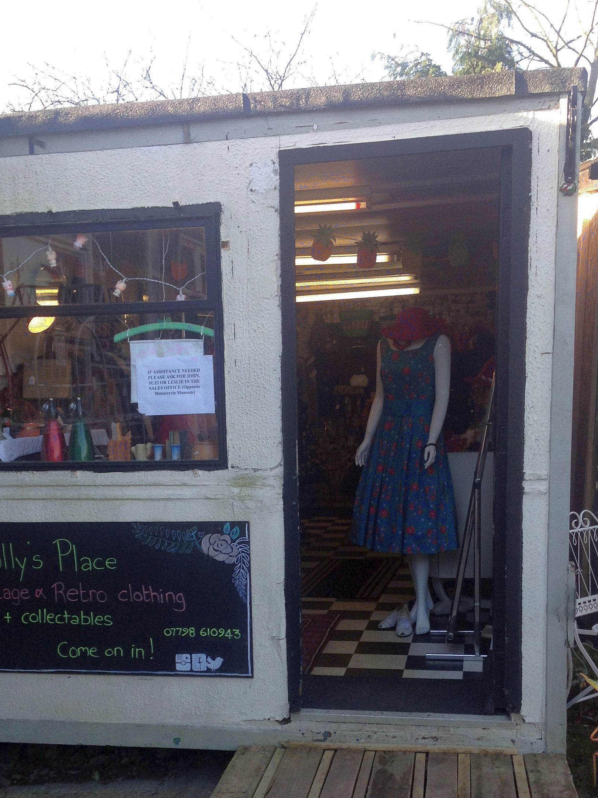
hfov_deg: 29.0
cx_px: 236
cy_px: 559
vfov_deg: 37.6
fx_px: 1151
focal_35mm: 50
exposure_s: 1/163
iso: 50
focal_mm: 4.12
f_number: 2.4
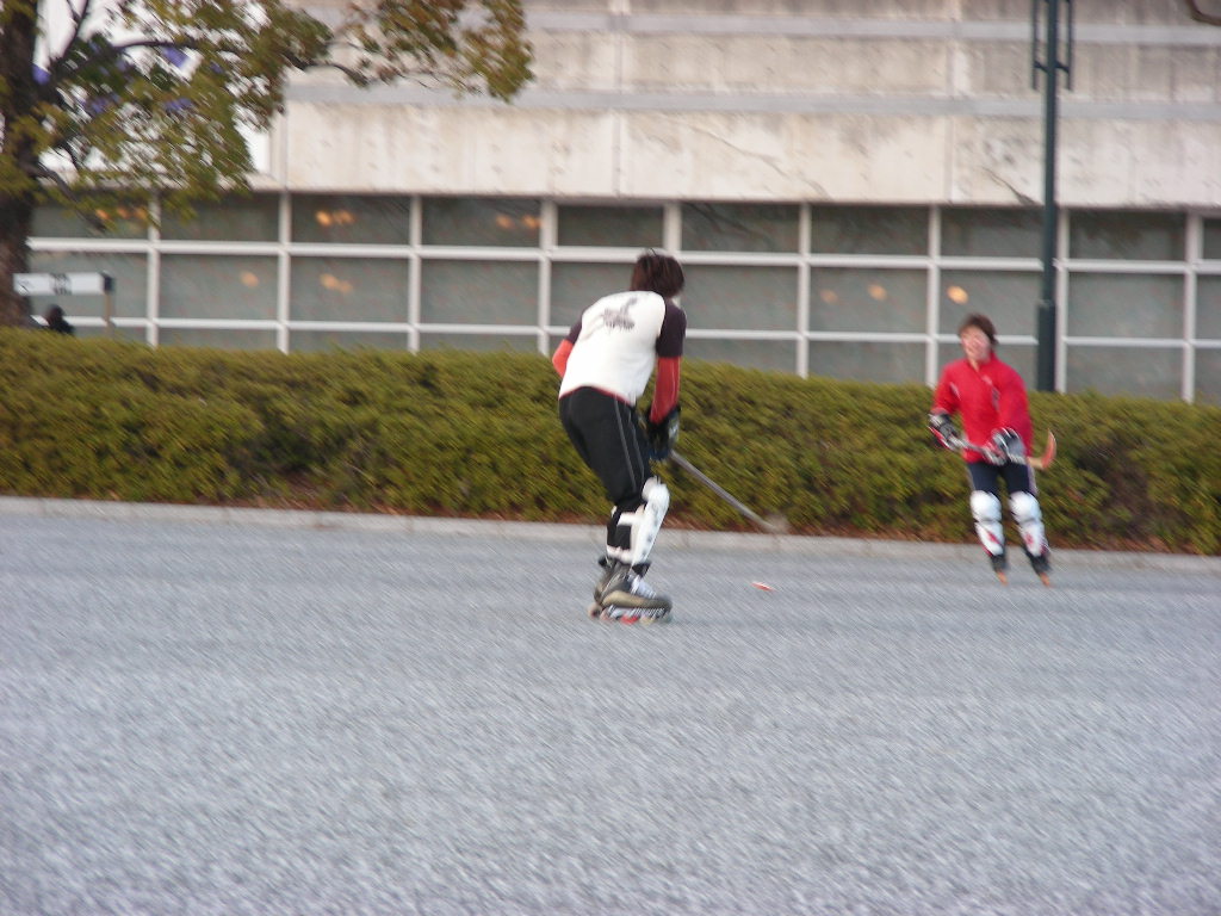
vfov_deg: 7.6
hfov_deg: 10.1
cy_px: 458
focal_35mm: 196
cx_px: 610
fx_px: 6913
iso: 66
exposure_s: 1/64.6
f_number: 3.5
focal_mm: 32.7
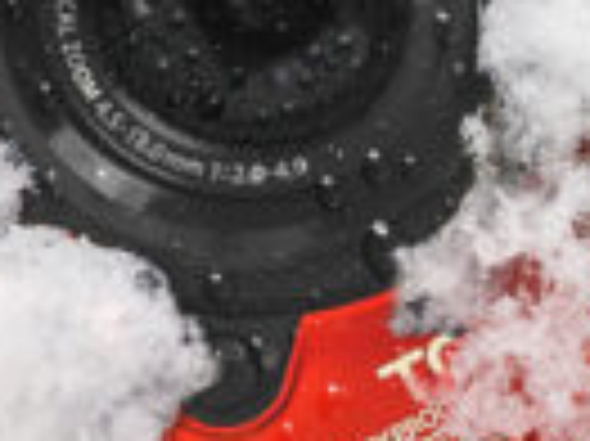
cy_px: 70
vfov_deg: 3.1
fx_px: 8157
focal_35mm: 479
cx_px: 257
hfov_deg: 4.1
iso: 200
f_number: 10
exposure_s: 1/80
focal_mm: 61
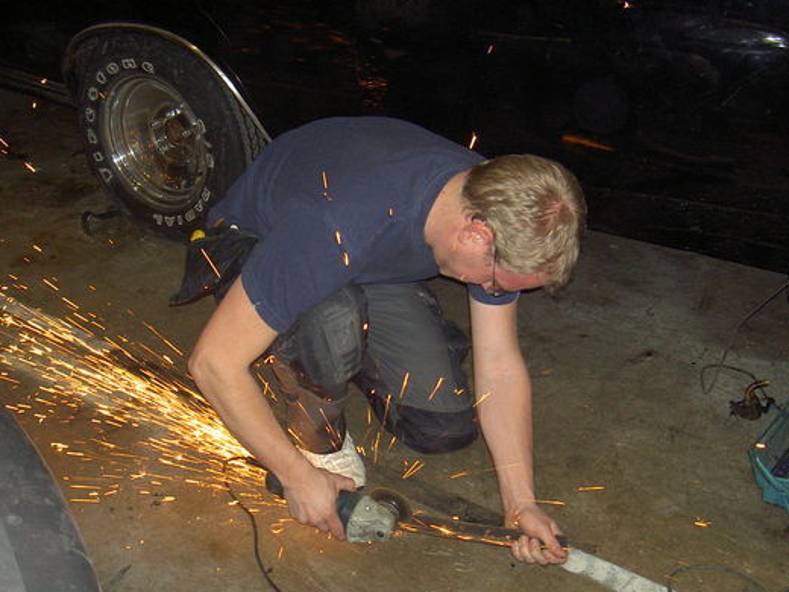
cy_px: 358
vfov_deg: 30.2
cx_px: 350
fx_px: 1094
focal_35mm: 48
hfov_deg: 39.6
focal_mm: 8
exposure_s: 1/125
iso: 200
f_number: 2.8
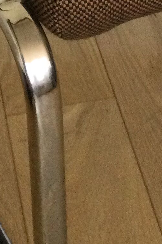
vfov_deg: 13.6
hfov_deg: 9.9
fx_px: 932
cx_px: 81
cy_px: -169
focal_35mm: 138
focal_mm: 3.3
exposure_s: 1/33
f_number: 2.4
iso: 64
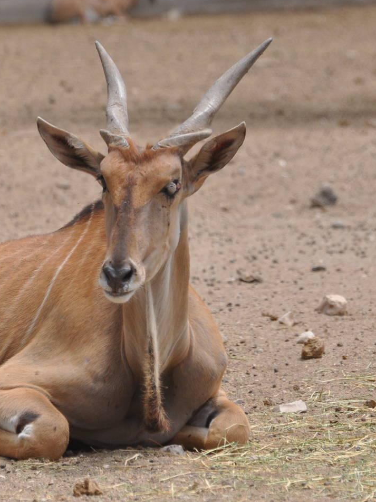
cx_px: 102
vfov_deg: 3.9
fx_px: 7373
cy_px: 256
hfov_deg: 2.9
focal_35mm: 509
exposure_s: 1/1600
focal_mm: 210
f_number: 5.3
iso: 400
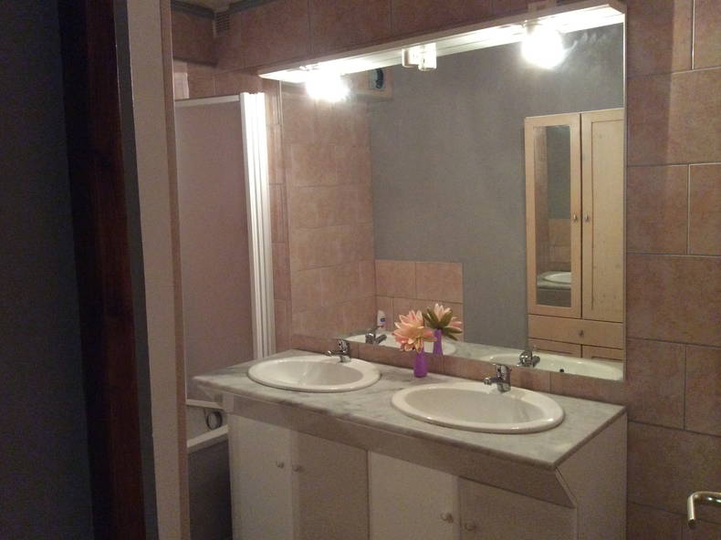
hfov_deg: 55.4
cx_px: 360
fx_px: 687
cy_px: 270
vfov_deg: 42.9
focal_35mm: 33
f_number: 2.4
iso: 320
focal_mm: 3.3
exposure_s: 1/20
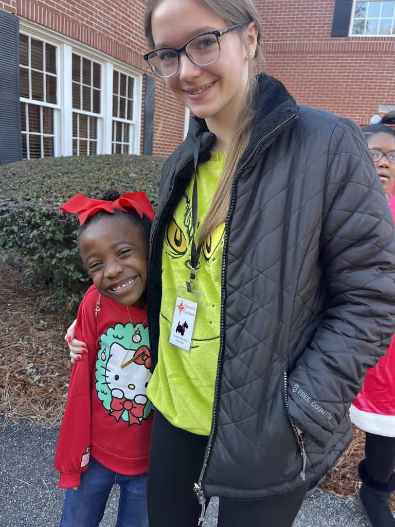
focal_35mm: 26
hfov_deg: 53.1
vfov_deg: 67.3
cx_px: 198
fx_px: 396
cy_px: 264
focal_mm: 5.1
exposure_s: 1/121
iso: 64
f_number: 1.6
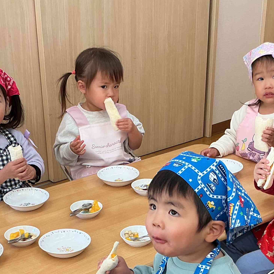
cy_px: 240
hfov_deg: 24.3
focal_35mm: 71
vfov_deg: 23.7
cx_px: 123
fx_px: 636
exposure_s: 1/60
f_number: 1.8
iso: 40
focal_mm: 3
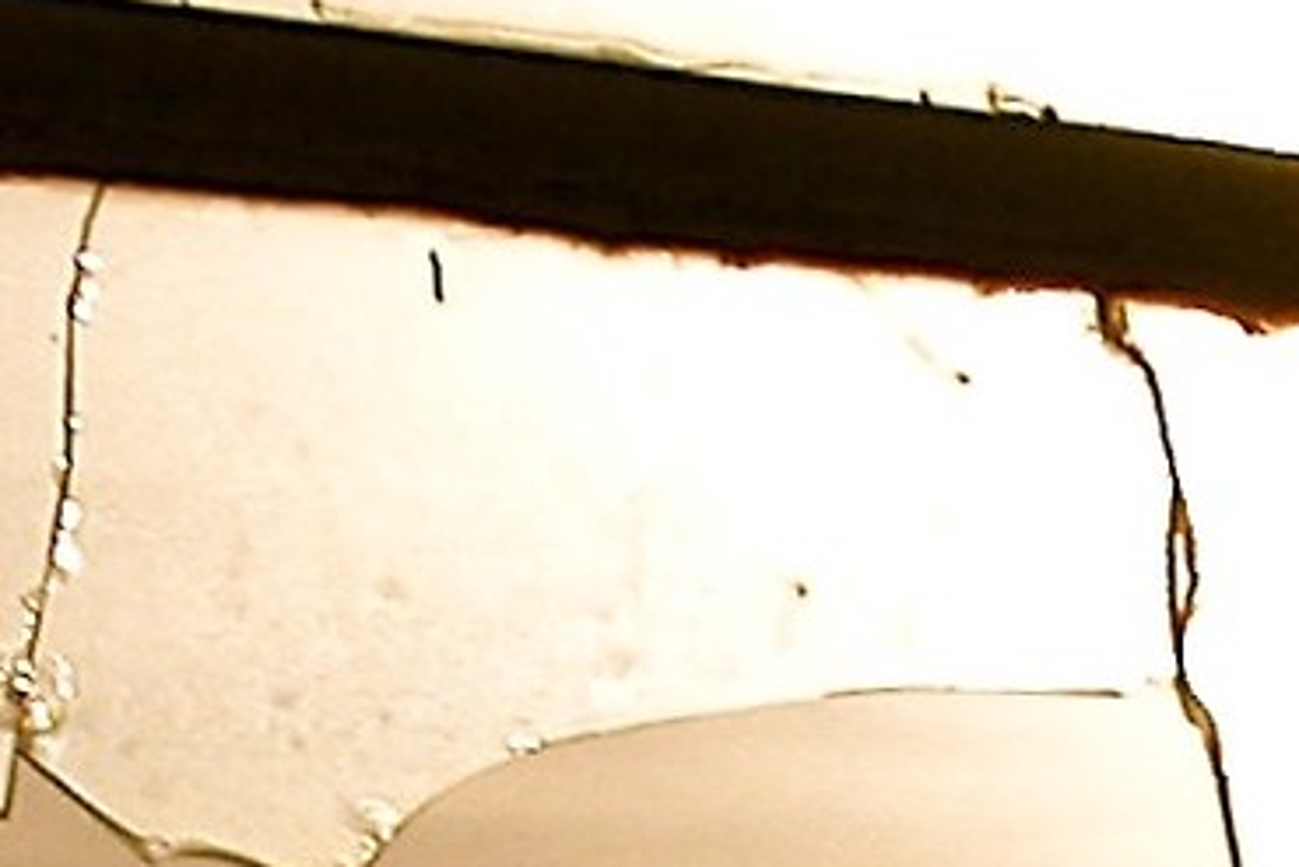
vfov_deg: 5.6
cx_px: 1854
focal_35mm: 236
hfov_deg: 8.6
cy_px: 2178
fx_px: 8519
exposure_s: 1/986
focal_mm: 8.9
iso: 100
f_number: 8
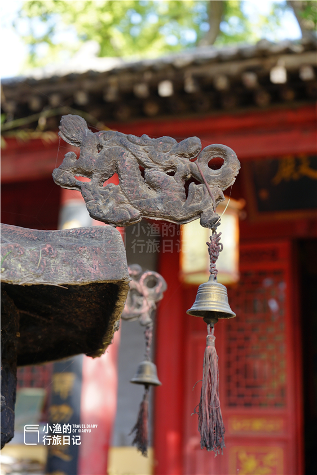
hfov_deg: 21.6
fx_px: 832
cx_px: 158
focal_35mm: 63
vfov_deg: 31.9
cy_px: 238
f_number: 5.6
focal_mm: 63
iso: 250
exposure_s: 1/80
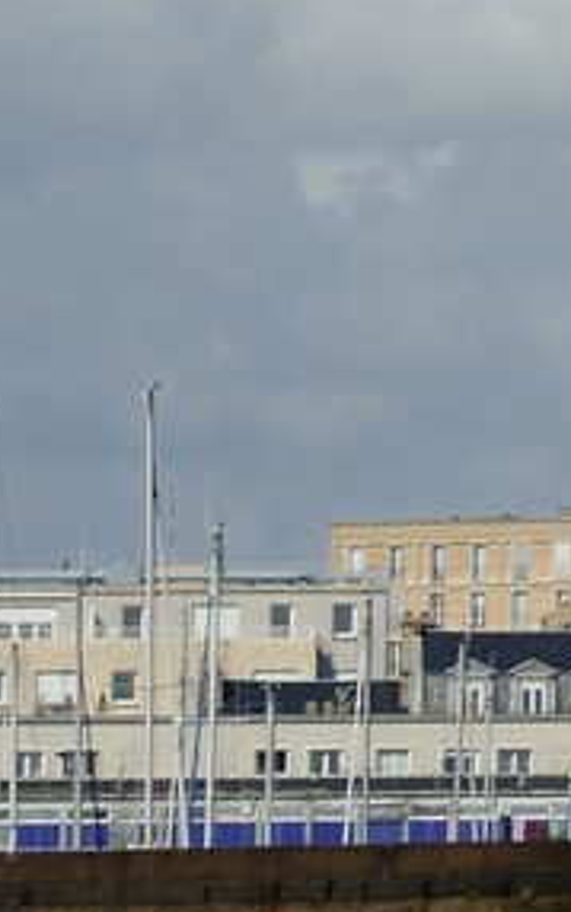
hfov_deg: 1.6
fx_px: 19824
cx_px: 2144
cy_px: 51
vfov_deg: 2.6
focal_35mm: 797
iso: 200
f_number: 9
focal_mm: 140
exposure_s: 1/640
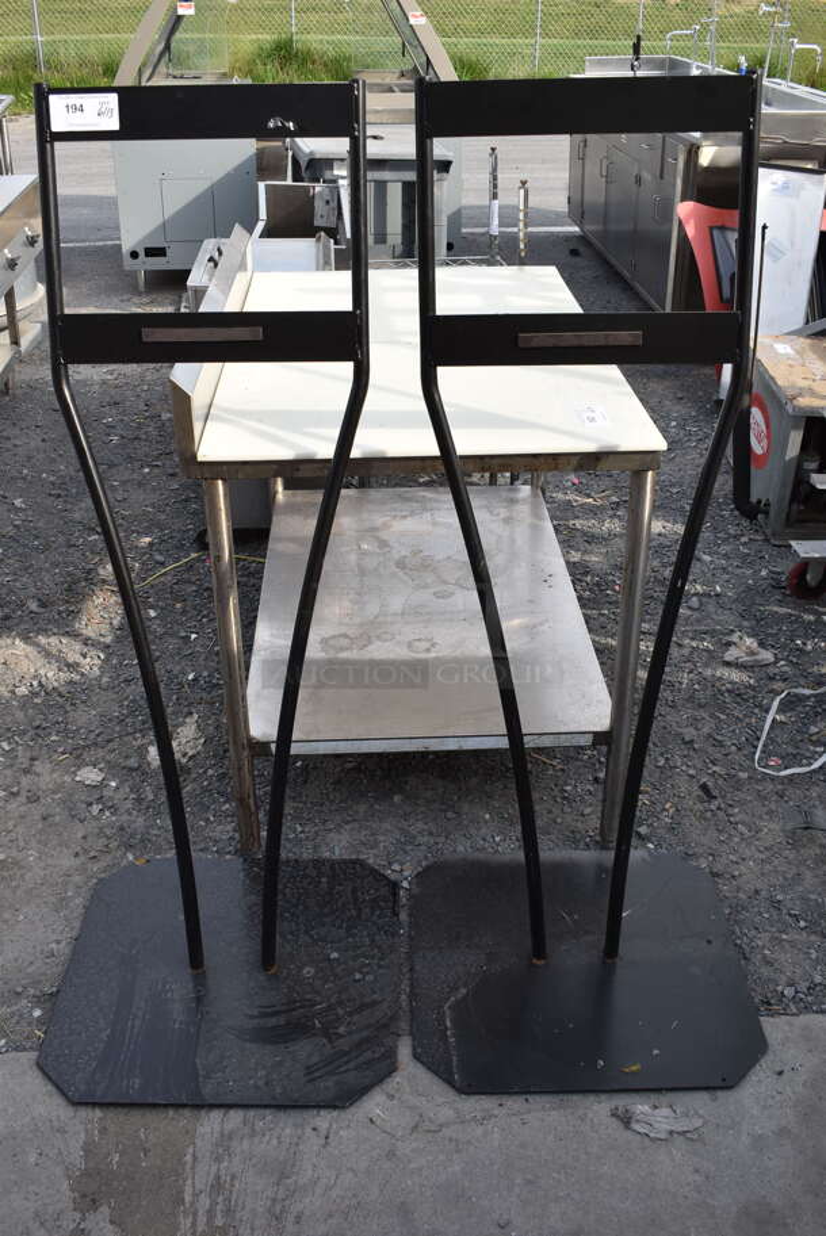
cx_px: 413
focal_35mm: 34
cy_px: 618
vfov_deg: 55.1
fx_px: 1185
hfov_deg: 38.4
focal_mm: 23
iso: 180
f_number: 8
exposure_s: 1/250
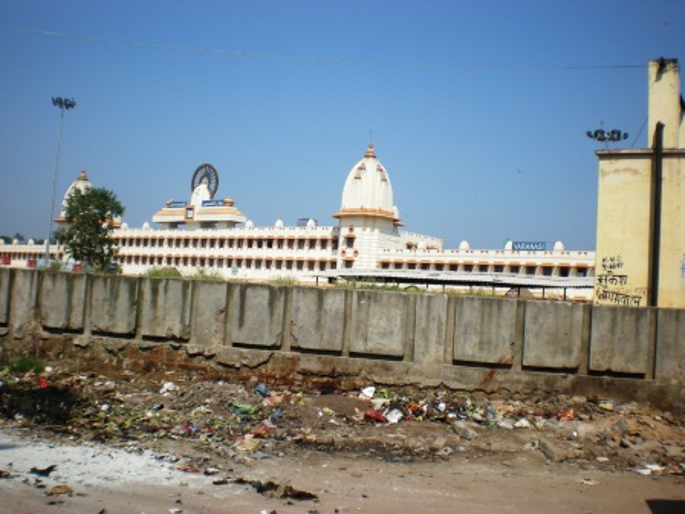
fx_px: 752
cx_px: 342
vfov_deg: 37.7
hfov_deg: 49.0
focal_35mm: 38
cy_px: 257
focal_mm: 6.3
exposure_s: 1/543
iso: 64
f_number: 4.6
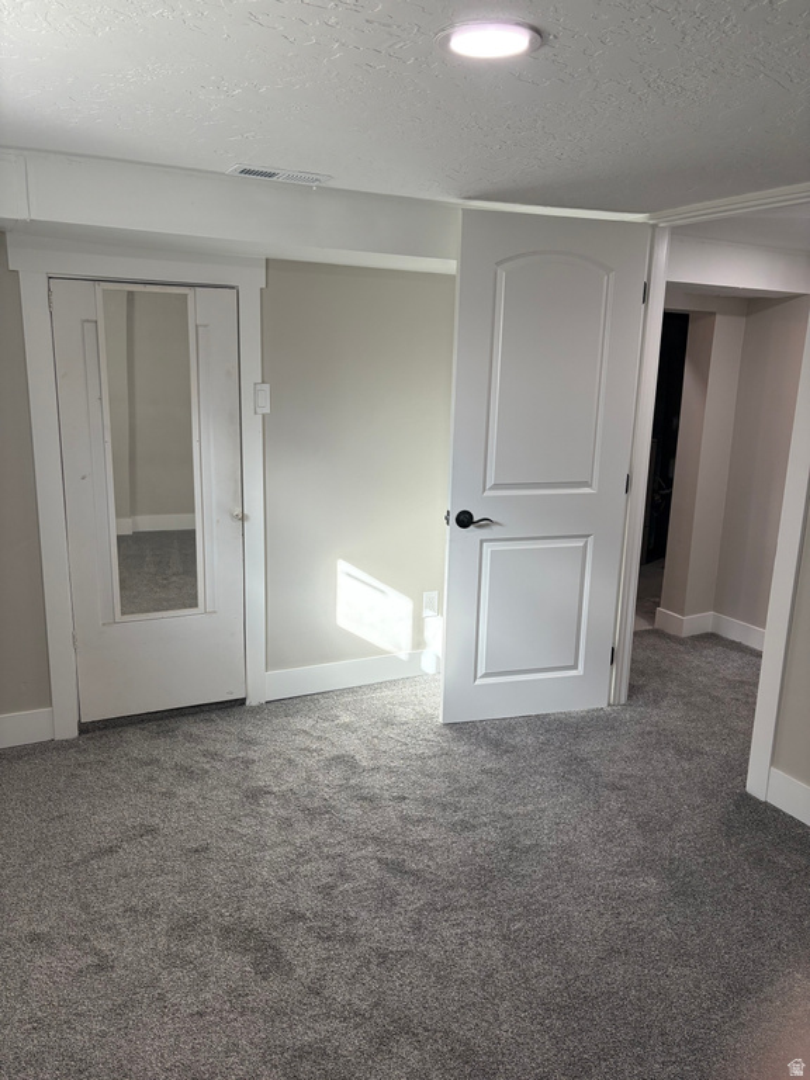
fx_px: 811
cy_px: 540
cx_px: 405
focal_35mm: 26
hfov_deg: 53.1
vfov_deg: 67.3
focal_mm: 5.96
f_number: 1.6
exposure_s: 1/152
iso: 125
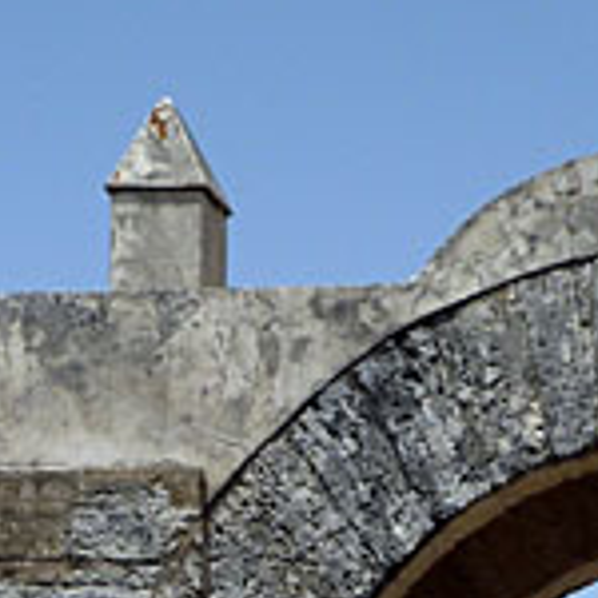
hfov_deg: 12.2
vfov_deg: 11.5
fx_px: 2756
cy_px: 1048
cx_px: 630
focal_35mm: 141
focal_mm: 6.5
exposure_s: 1/500
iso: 80
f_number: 5.6
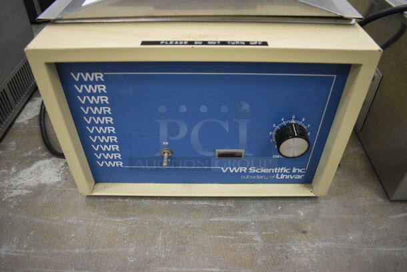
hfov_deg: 67.3
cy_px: 136
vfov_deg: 48.0
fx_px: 306
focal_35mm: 27
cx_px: 204
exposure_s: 1/125
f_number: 3.5
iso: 2200
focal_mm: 18
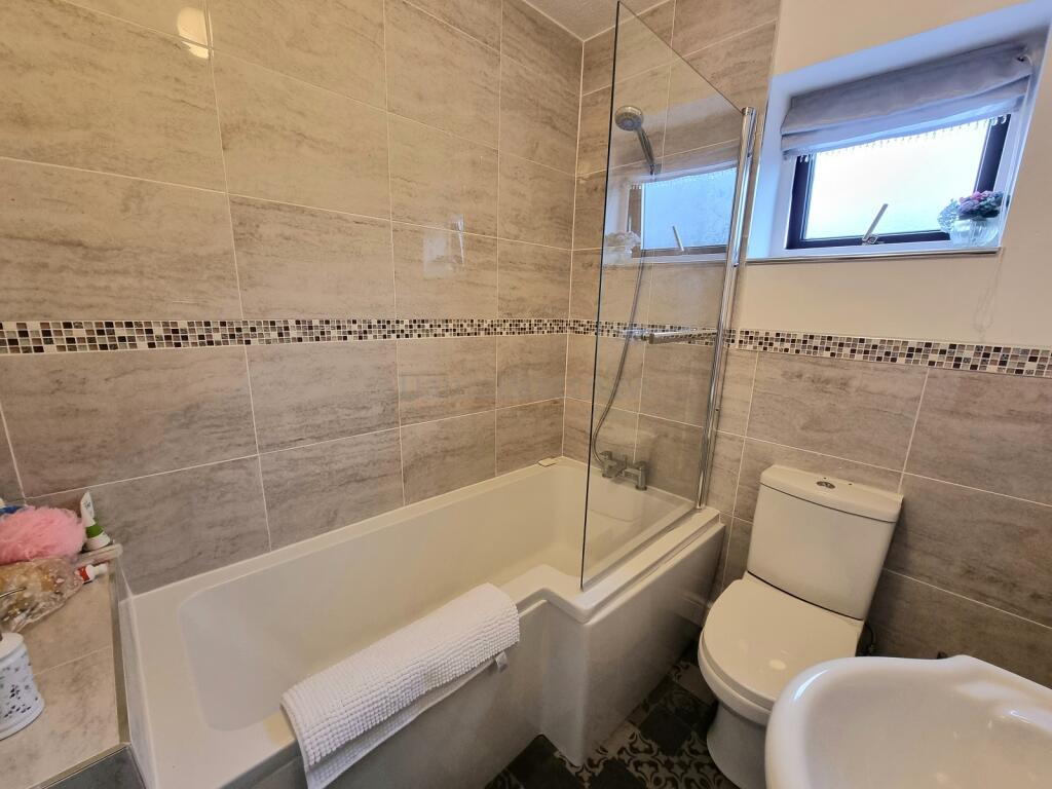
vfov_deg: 89.9
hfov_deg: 106.2
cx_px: 526
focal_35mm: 13
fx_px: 395
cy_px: 394
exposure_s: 1/33
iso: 320
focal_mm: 2.2
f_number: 2.2
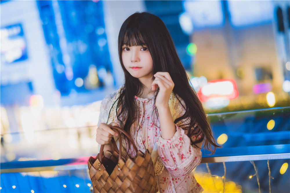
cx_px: 145
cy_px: 96
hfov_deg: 39.6
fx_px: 403
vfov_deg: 27.0
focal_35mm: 50
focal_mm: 50
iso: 1600
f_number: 1.4
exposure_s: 1/100
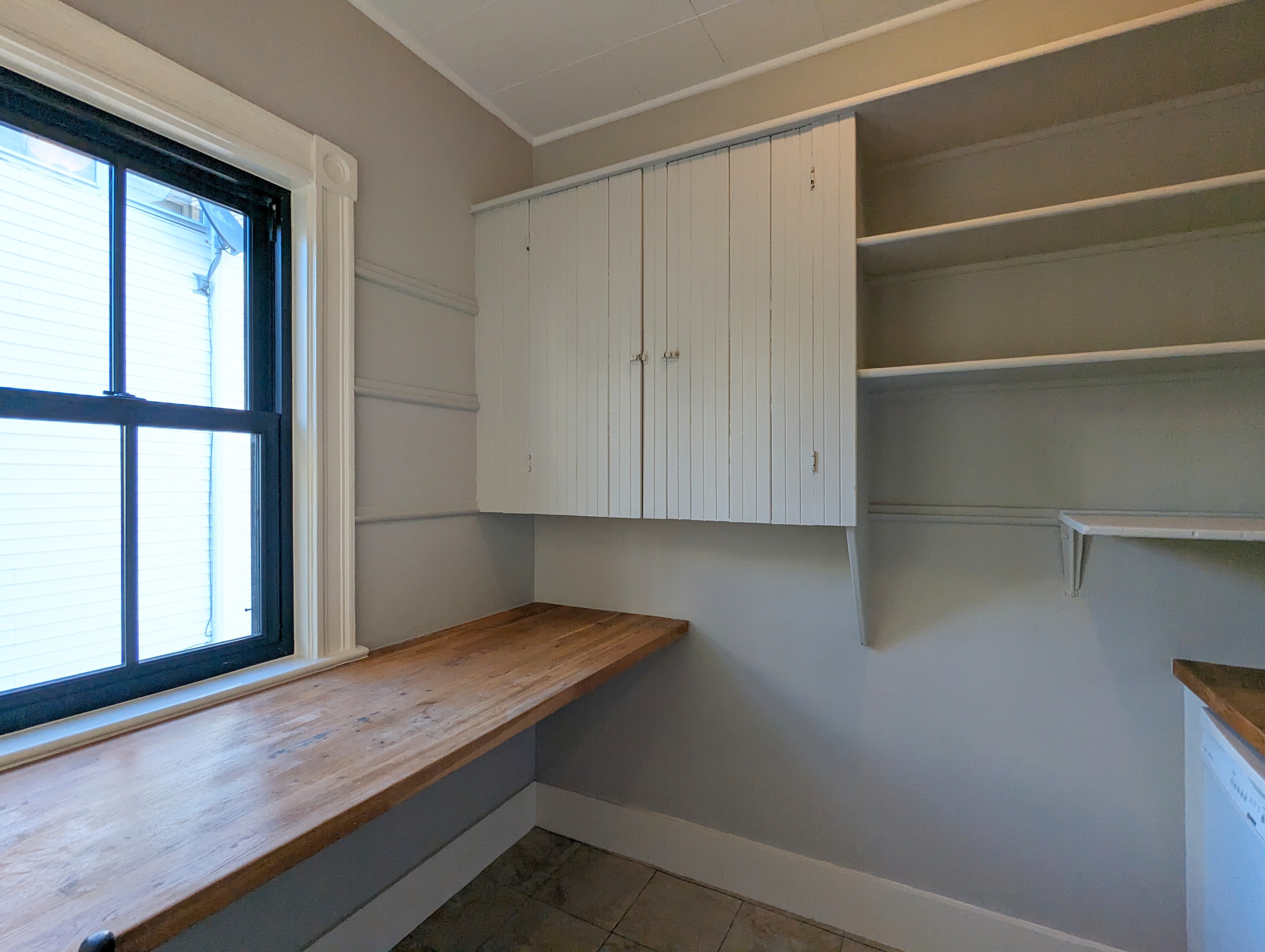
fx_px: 586
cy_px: 476
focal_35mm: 16
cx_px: 632
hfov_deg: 94.4
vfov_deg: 78.2
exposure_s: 1/120
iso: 167
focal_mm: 2.35
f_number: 2.2
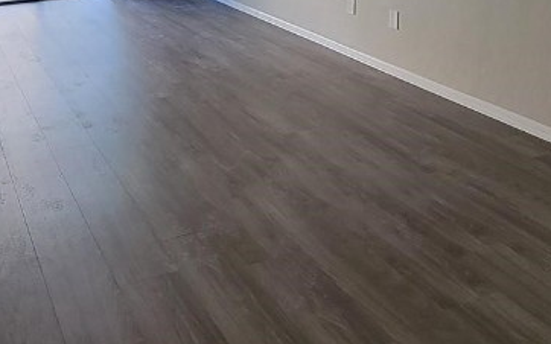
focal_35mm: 39
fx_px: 585
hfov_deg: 48.9
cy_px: -20
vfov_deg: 29.9
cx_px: 154
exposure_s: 1/60
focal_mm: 2.2
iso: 160
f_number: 2.2
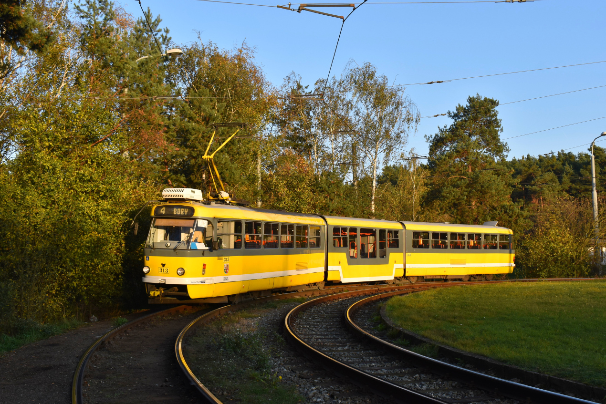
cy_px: 198
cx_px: 307
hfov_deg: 45.4
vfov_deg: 31.2
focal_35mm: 43
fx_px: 724
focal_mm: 28
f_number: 8
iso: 250
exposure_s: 1/250
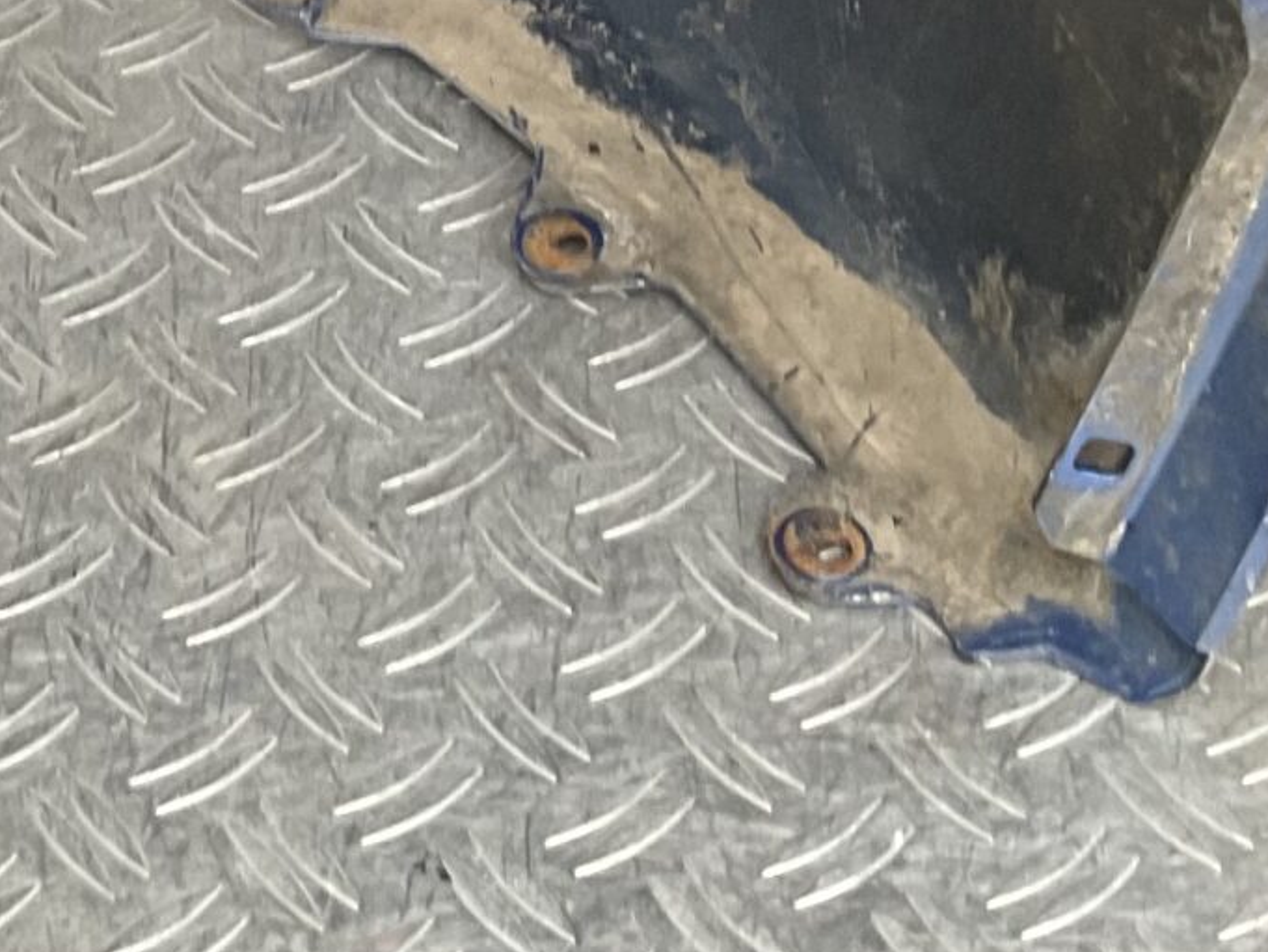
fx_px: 3993
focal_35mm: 109
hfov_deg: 16.8
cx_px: -452
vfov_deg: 12.6
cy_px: -633
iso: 40
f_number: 1.8
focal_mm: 3
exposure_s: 1/60
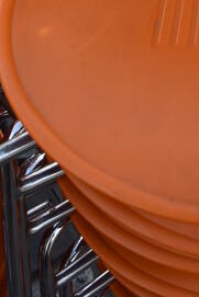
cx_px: 247
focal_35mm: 91
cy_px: -141
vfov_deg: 19.6
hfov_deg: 14.5
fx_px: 754
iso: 250
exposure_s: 1/125
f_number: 5.6
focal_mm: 18
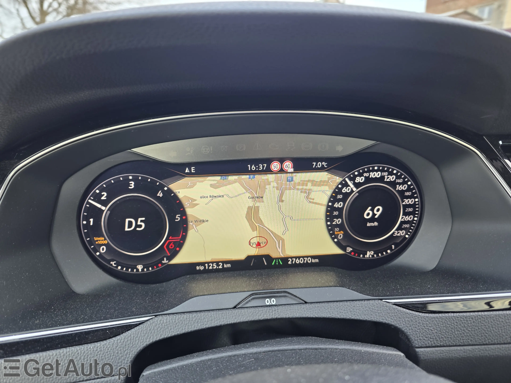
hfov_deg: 73.9
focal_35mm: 23
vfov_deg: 58.9
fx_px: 340
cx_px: 256
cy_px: 192
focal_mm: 6.3
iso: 100
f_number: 1.7
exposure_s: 1/55.9
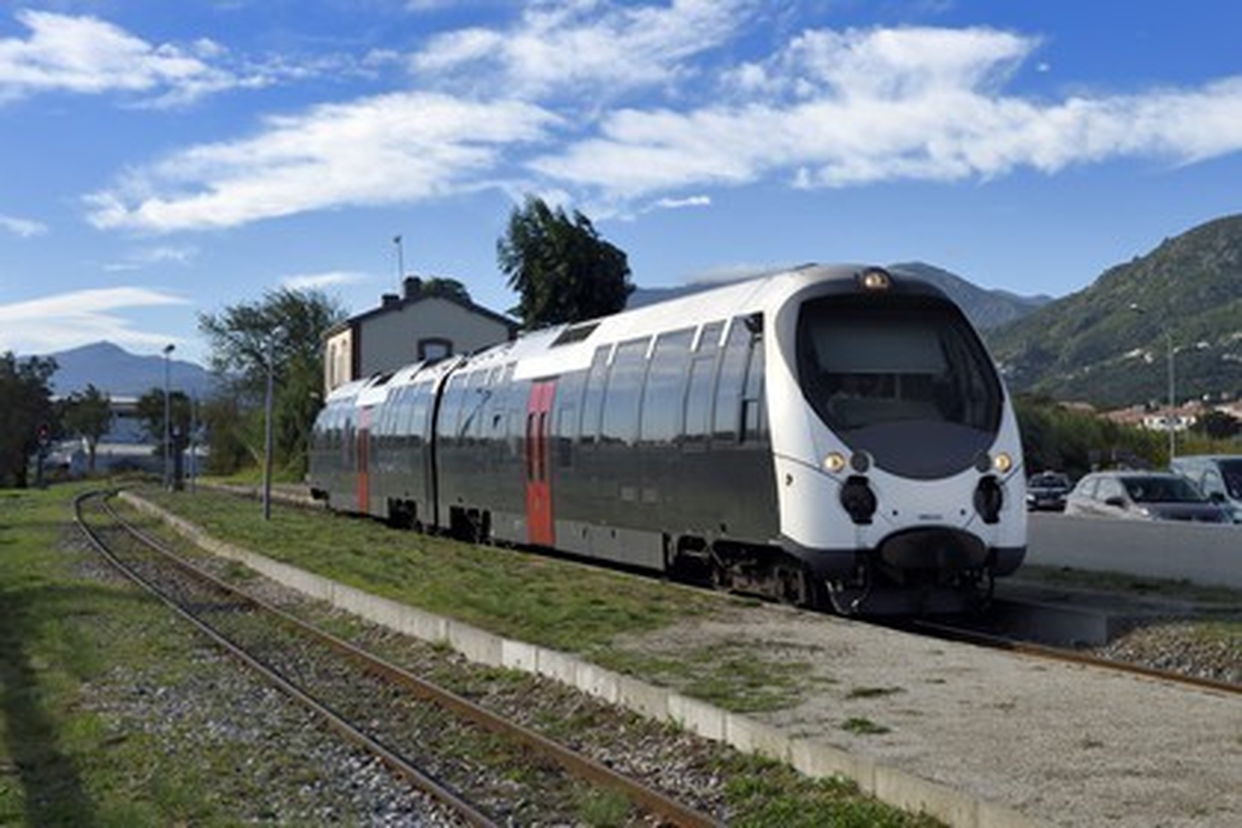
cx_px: 621
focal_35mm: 52
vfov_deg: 26.0
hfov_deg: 38.2
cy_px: 414
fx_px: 1794
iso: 200
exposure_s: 1/400
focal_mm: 52
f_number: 10
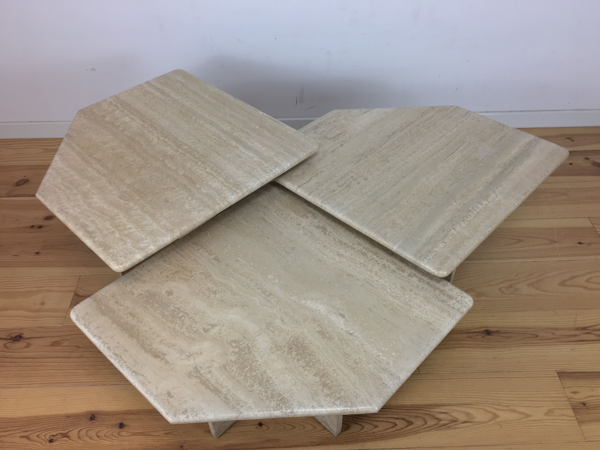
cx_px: 301
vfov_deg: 46.8
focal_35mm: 30
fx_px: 520
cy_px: 231
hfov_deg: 60.0
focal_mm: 4.15
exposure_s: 1/33
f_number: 2.2
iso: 32
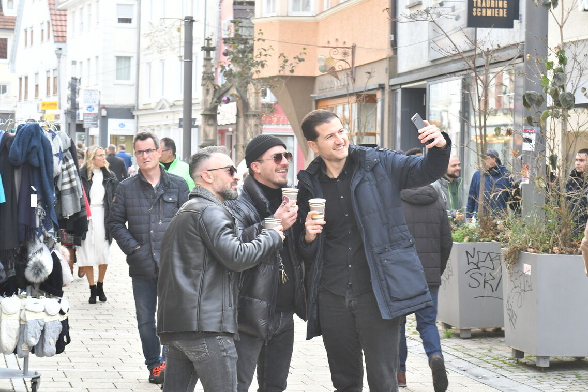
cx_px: 306
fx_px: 1552
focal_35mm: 95
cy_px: 196
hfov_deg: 21.5
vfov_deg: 14.4
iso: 1250
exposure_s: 1/160
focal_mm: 60
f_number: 6.3
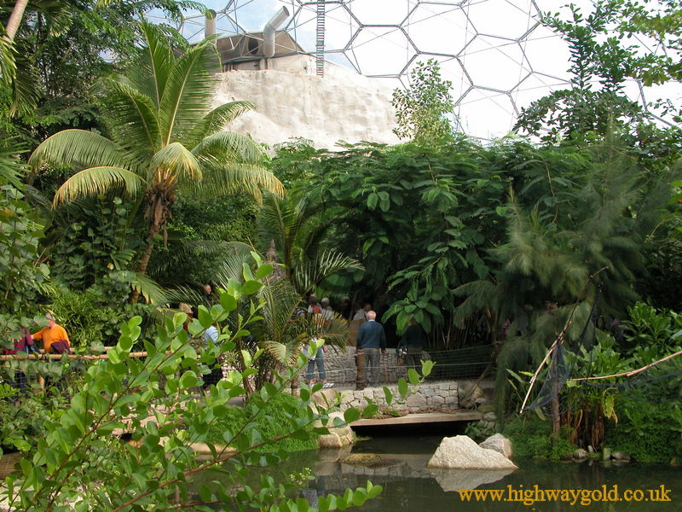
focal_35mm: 35
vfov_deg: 40.7
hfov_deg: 52.6
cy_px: 256
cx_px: 341
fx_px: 690
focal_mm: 8.9
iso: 100
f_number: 4.5
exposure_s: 1/164
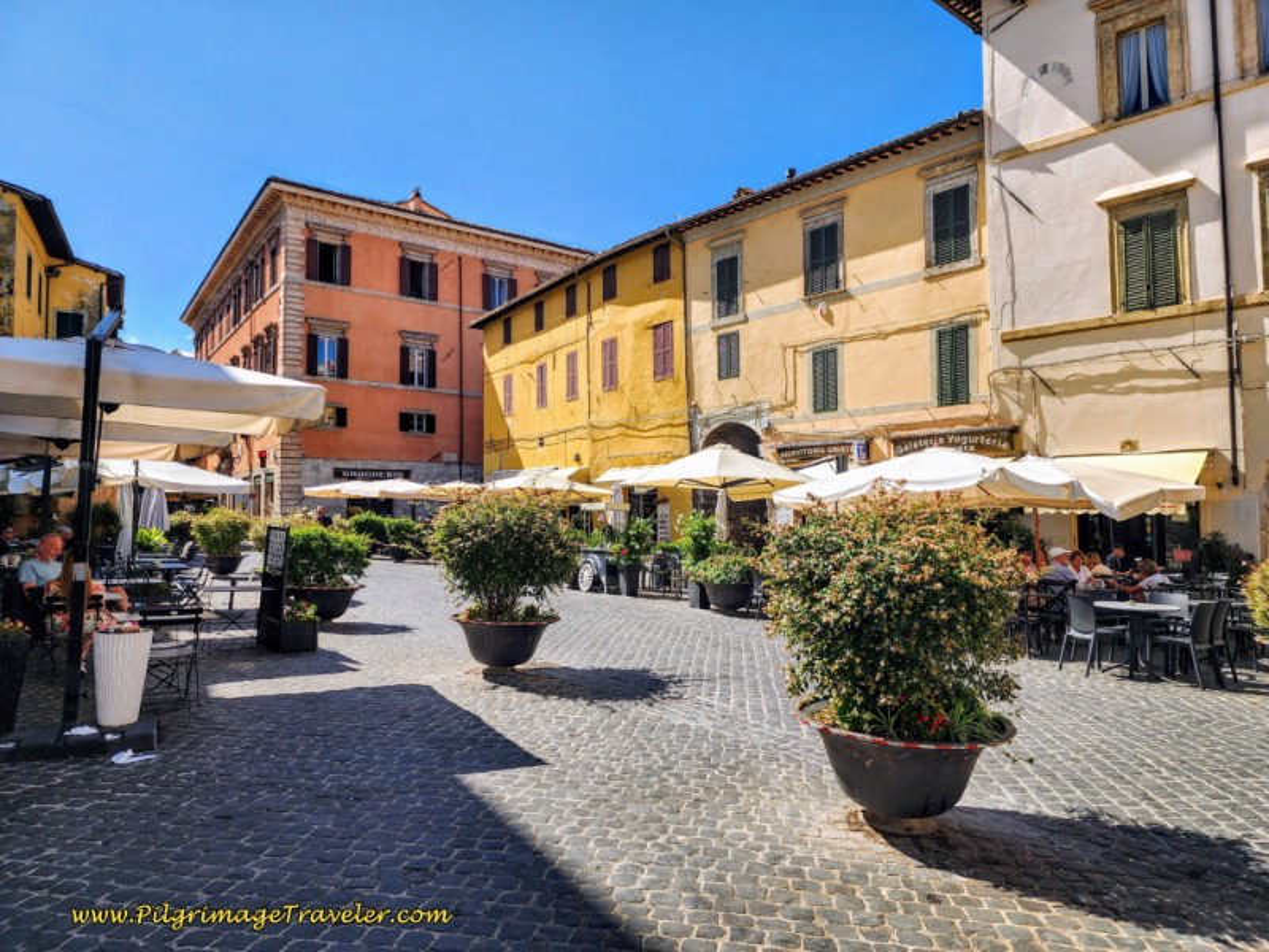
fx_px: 843
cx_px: 634
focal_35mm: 23
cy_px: 476
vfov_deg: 58.9
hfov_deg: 73.9
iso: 12
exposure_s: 1/773
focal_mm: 6.4
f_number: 1.8
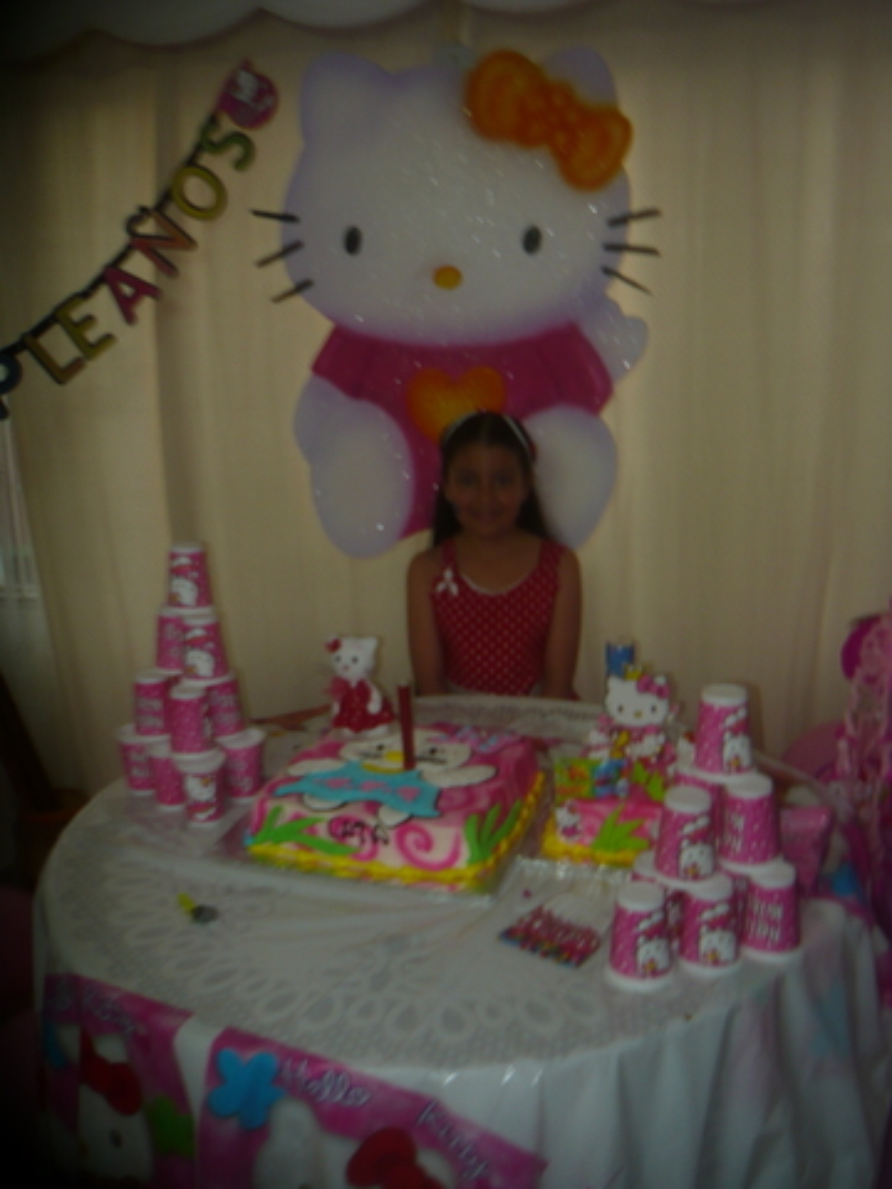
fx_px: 1134
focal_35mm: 33
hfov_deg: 42.9
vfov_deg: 55.4
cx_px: 446
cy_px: 594
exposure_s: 1/30
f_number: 2.8
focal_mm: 5.5
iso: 100
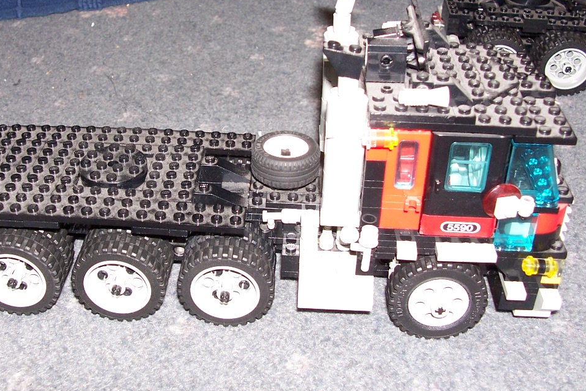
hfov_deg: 42.4
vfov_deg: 29.2
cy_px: 161
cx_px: 220
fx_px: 749
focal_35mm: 46
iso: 140
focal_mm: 6
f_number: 2.8
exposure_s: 1/60
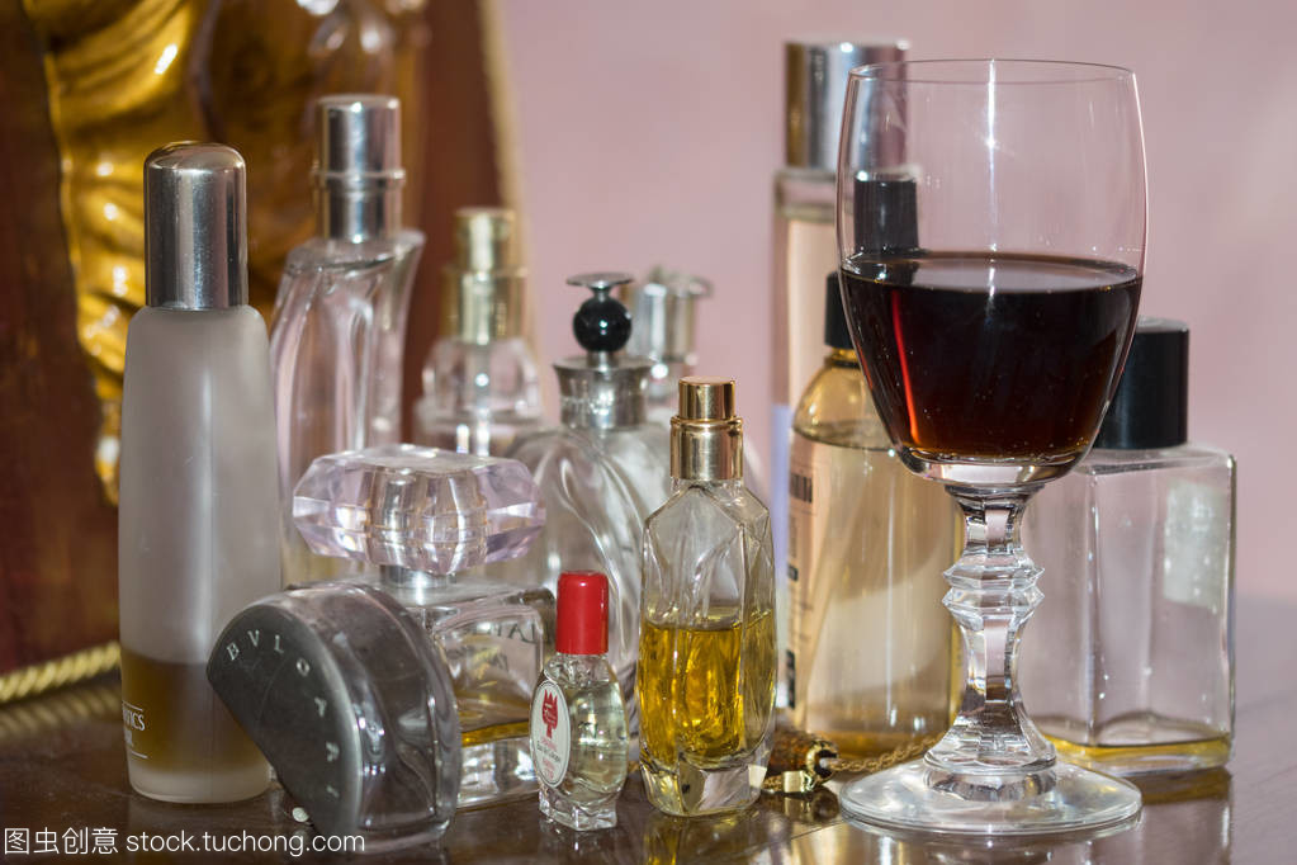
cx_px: 648
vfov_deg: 8.7
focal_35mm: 158
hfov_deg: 13.0
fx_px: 5674
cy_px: 432
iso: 400
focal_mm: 105
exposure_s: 1/80
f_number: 3
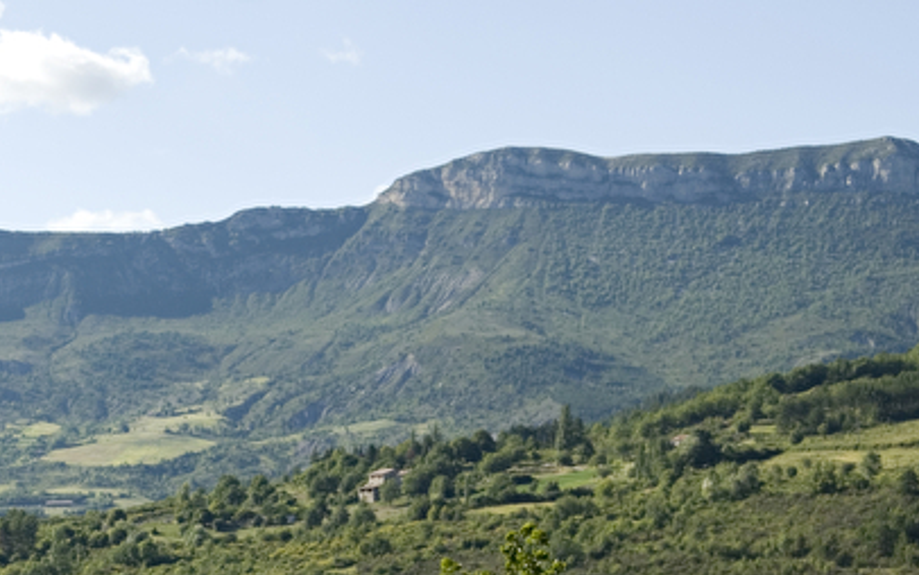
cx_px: 100
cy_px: 517
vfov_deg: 11.1
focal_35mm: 117
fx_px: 2931
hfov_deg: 17.6
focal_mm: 40
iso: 100
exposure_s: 1/250
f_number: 6.3
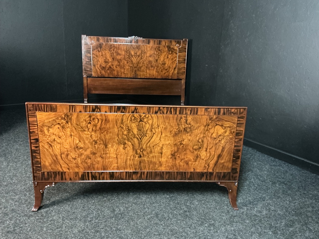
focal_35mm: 29
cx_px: 160
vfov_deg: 48.2
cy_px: 120
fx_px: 267
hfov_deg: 61.7
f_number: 1.8
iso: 500
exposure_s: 1/17
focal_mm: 3
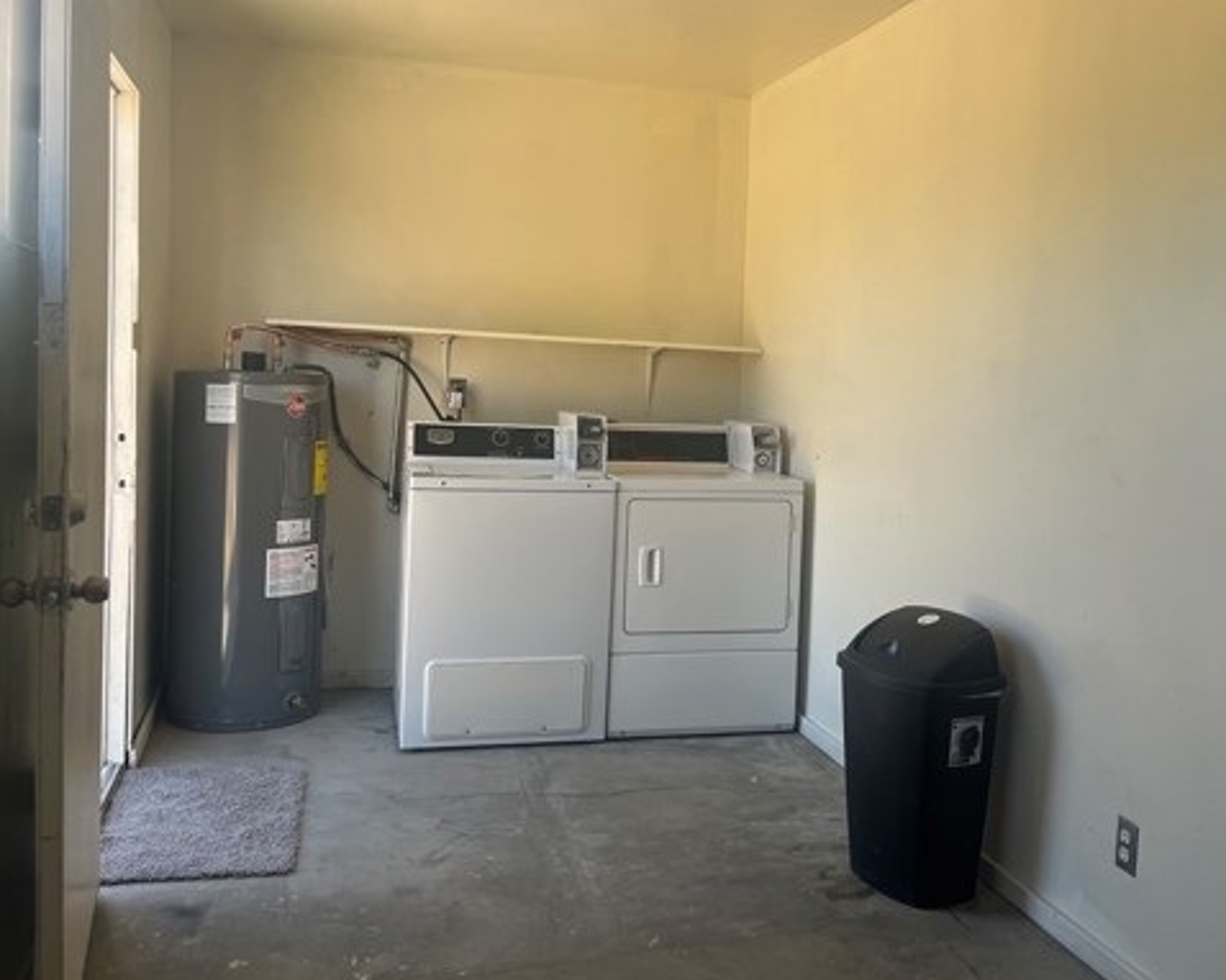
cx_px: 731
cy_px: 426
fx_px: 1233
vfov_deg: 43.2
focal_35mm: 34
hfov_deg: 52.5
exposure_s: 1/260
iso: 40
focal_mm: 5.1
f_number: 1.6
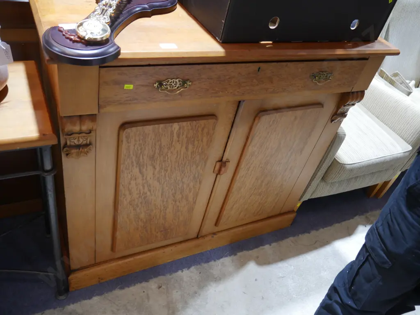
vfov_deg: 49.8
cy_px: 158
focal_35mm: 28
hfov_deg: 63.4
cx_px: 210
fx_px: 340
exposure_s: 1/60
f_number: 3.5
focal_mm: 14
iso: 1000
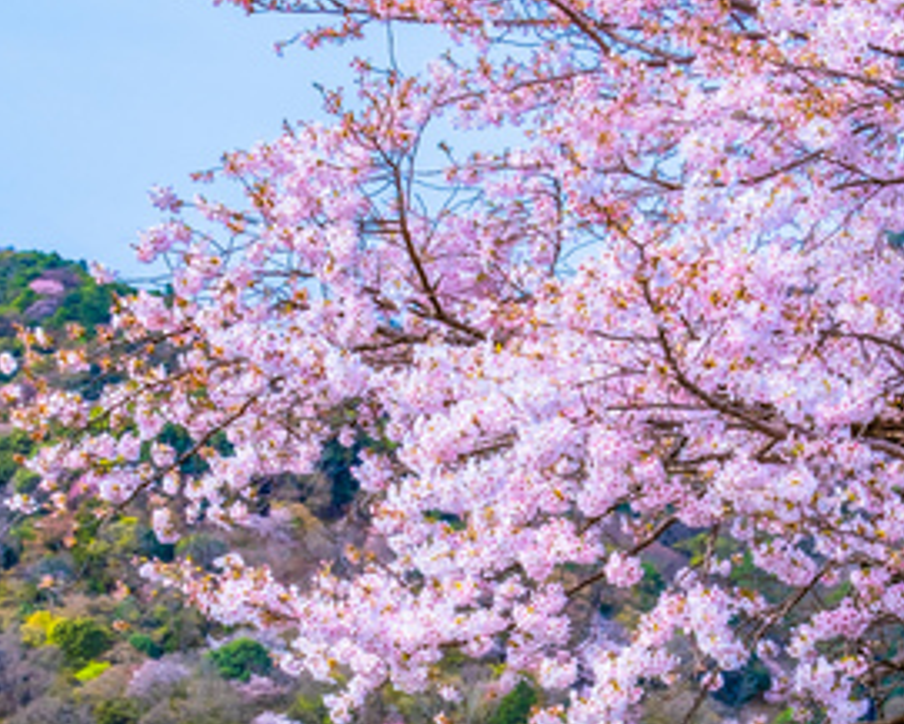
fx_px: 2248
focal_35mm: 84
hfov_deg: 22.6
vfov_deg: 18.2
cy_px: 485
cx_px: 597
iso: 160
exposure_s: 1/105
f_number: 10
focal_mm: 27.4
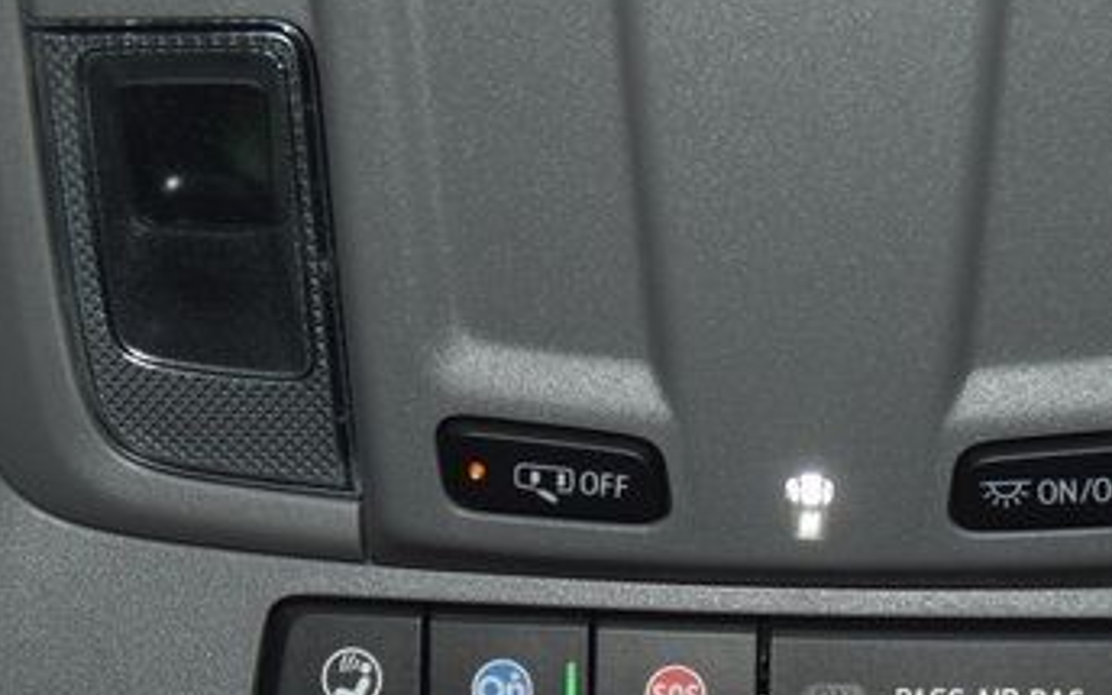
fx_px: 2485
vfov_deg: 15.9
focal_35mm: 82
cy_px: 338
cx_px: 798
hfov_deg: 25.0
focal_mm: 18
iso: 280
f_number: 3.5
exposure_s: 1/60
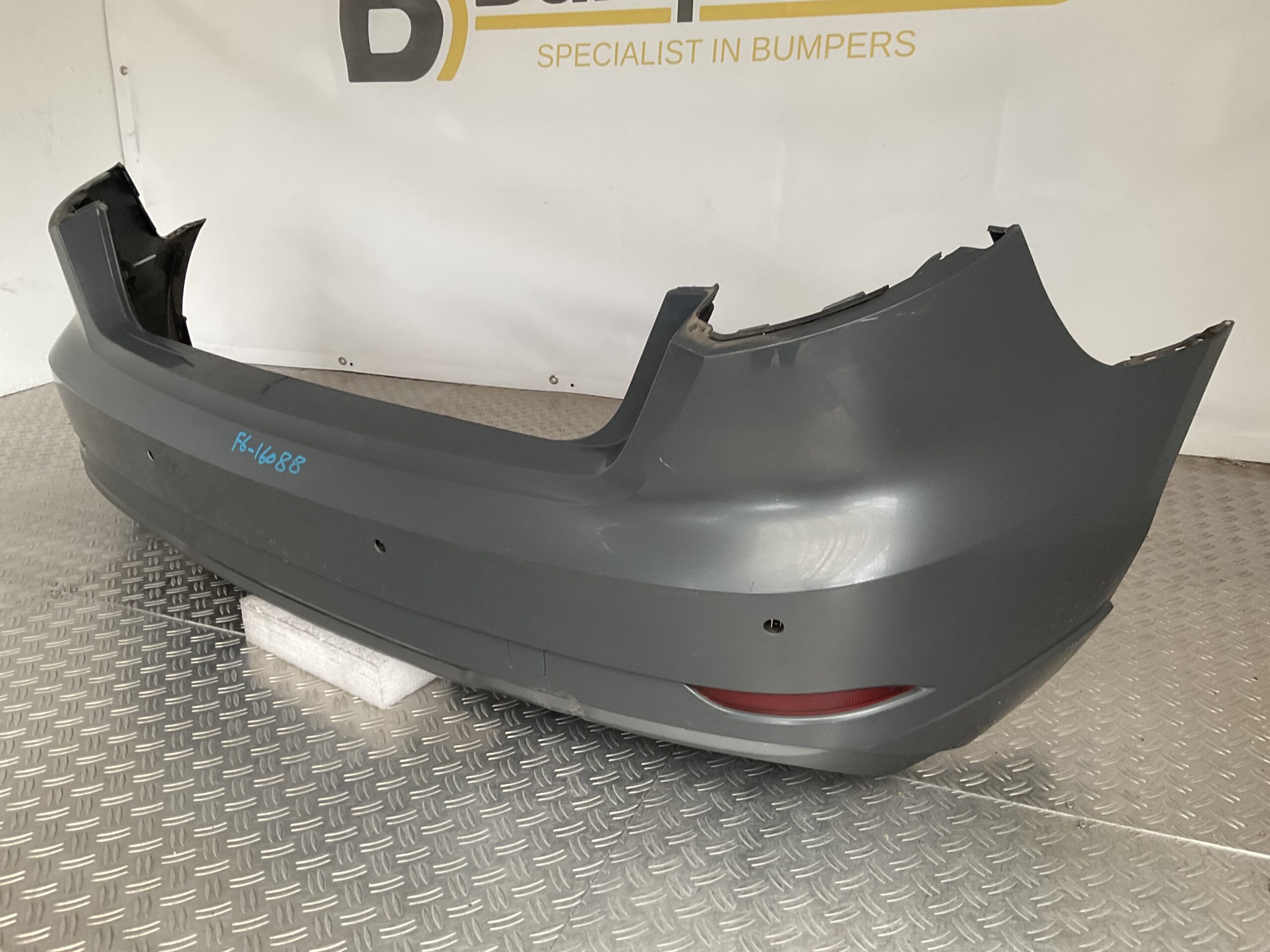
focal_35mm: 29
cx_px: 635
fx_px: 1064
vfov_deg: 48.2
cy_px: 476
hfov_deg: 61.7
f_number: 1.8
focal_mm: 3
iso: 50
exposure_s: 1/60
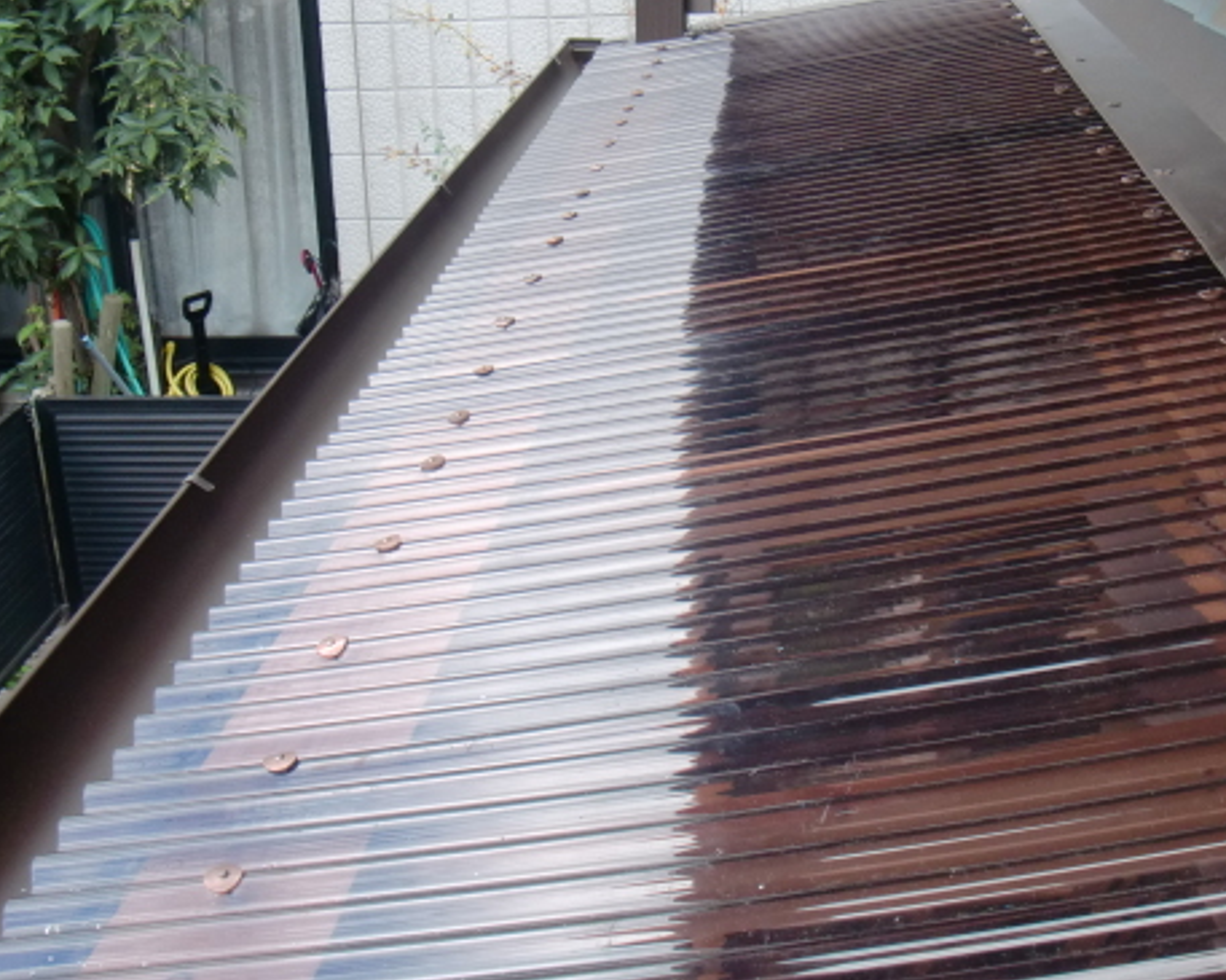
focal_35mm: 52
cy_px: 451
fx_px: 1886
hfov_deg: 35.7
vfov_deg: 29.1
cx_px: 794
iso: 100
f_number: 3.9
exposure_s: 1/60
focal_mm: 6.66
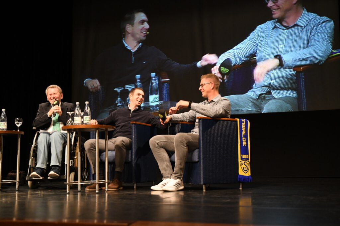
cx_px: 170
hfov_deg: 41.1
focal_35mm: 48
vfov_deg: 28.1
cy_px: 113
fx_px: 453
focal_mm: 48
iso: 4000
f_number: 2.8
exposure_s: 1/160
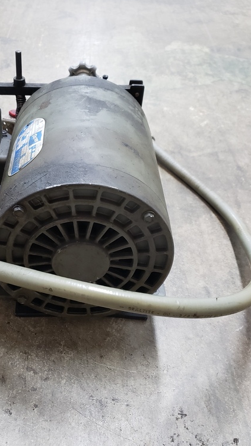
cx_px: 78
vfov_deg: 52.8
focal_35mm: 38
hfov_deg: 30.9
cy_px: 223
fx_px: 449
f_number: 1.5
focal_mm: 4.3
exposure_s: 1/20
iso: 250
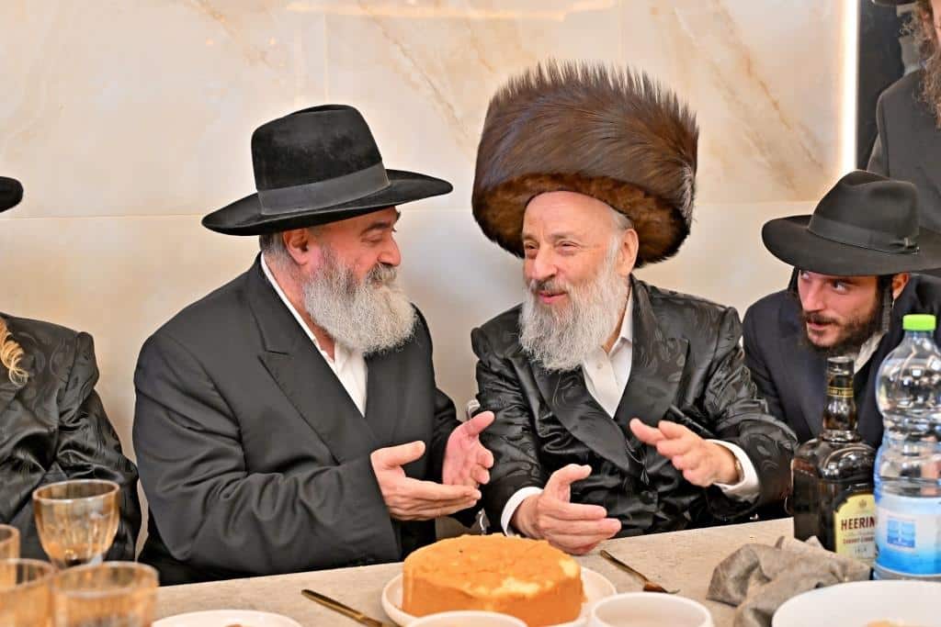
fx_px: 1150
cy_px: 314
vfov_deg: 30.5
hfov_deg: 44.5
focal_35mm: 44
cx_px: 470
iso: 1000
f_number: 4
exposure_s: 1/200
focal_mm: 44
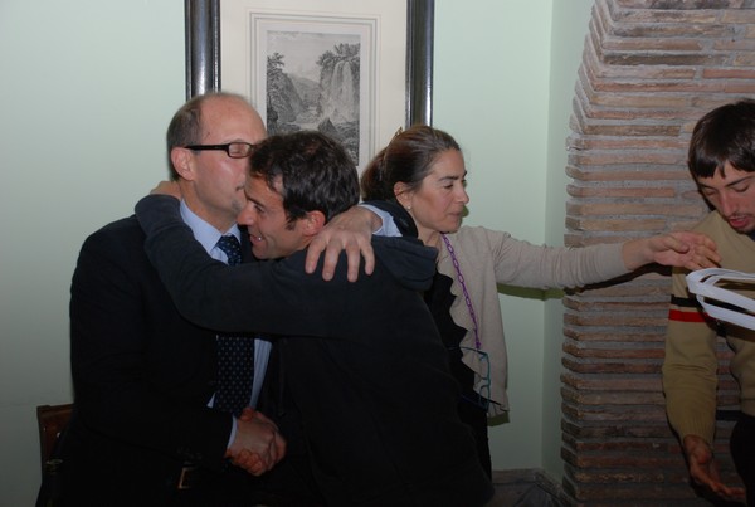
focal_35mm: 66
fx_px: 1387
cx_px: 378
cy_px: 254
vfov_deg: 20.7
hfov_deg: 30.4
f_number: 5.6
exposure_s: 1/60
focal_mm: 44
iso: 400
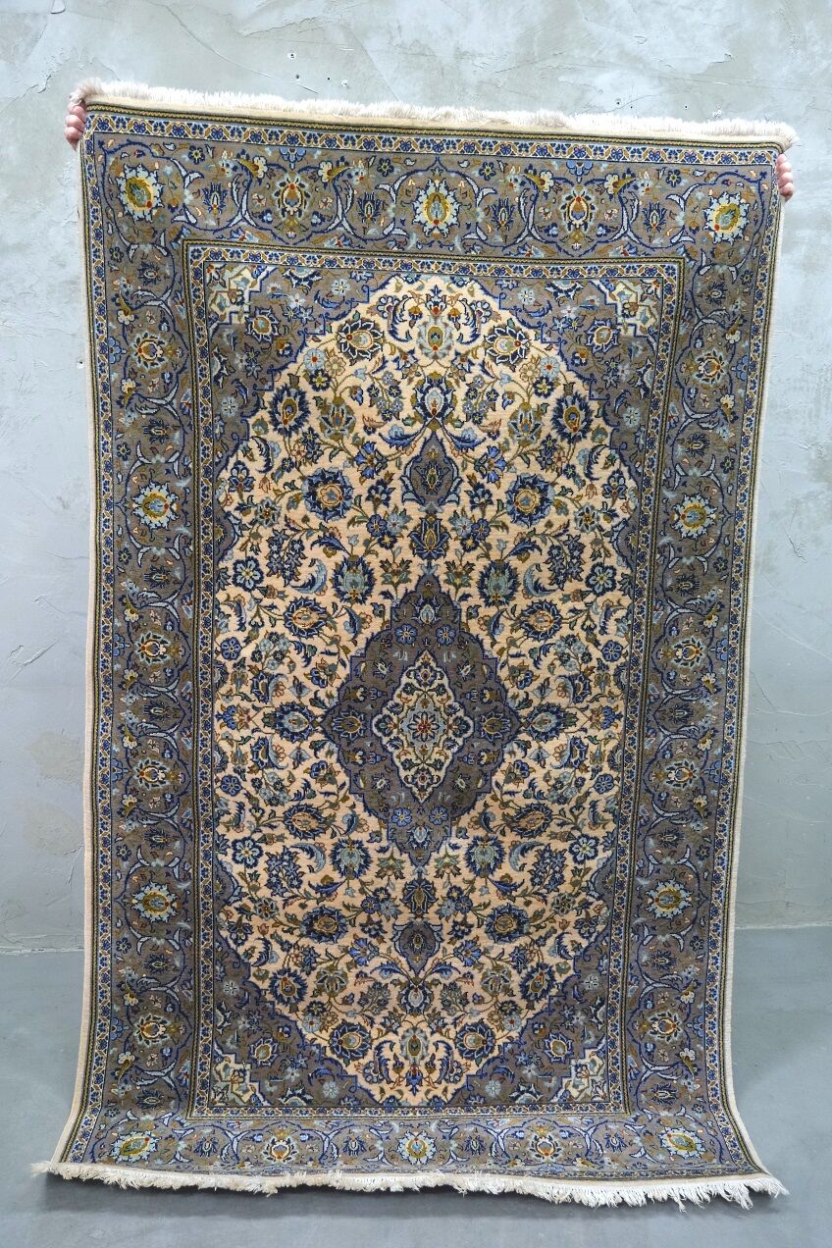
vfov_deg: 63.7
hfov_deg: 45.0
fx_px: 1005
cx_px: 416
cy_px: 624
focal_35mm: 29
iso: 1600
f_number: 4
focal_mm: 19.2
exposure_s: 1/27
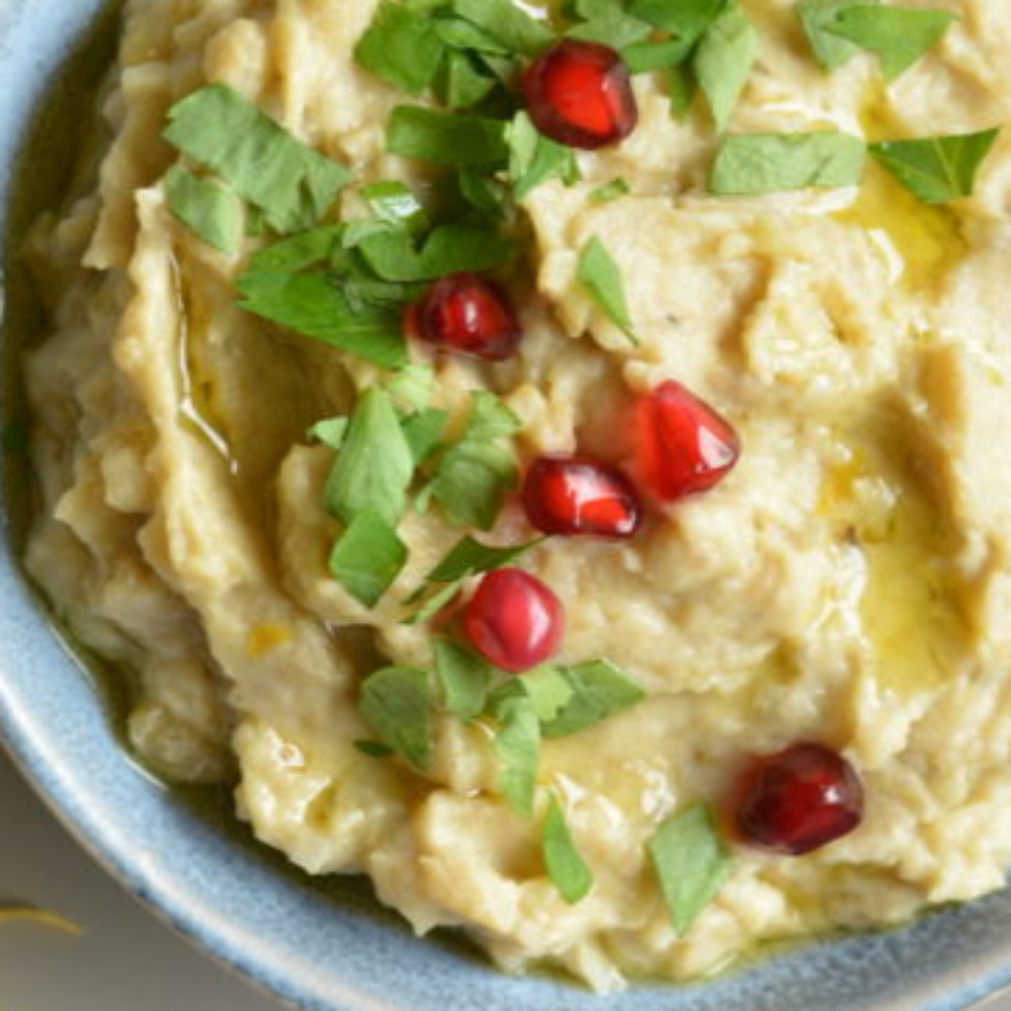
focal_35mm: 377
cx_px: 586
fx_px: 12464
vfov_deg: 4.6
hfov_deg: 4.6
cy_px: 114
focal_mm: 105
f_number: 5.6
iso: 200
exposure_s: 1/50
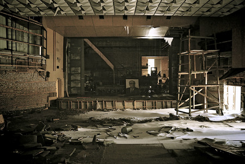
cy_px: 82
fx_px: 184
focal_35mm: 27
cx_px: 122
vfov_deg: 47.9
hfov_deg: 67.4
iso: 3200
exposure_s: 1/60
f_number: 4.5
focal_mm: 18
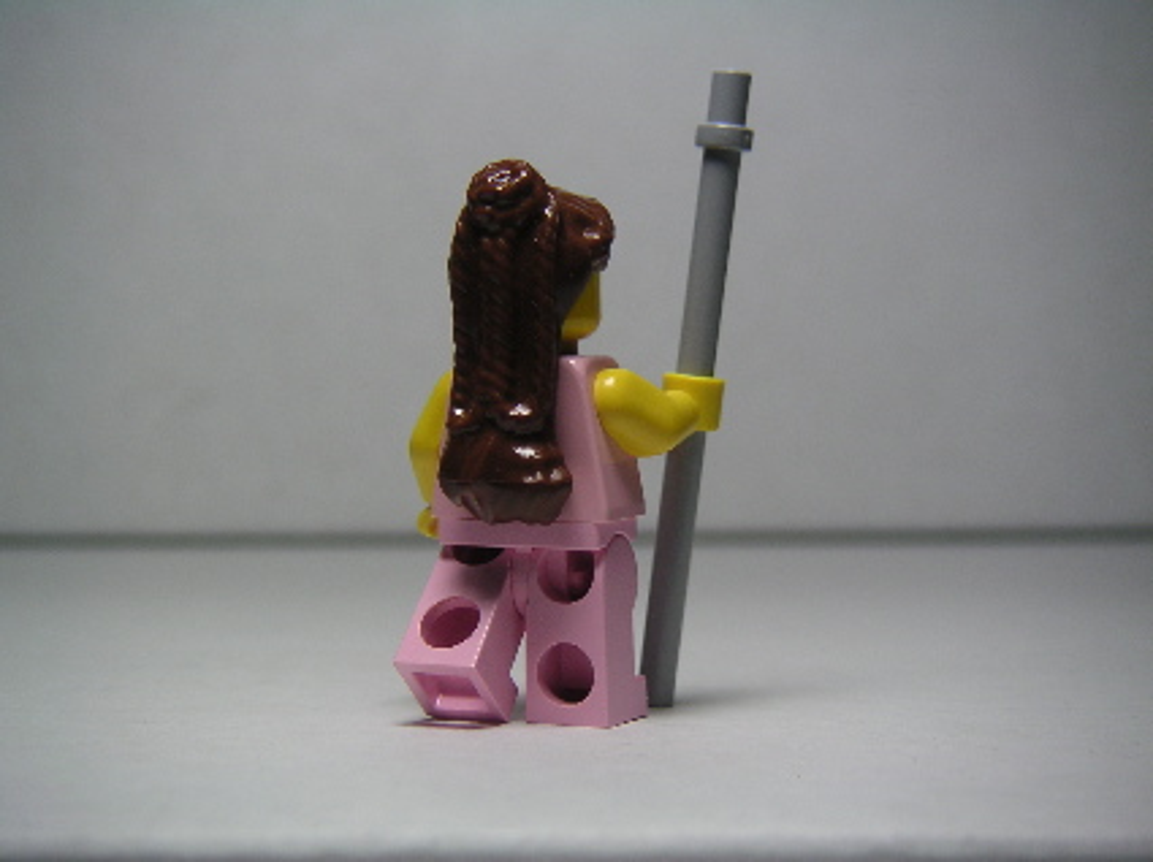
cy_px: 431
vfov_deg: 21.0
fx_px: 2330
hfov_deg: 27.8
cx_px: 576
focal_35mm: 70
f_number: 3.1
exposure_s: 1/125
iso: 50
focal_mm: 10.9
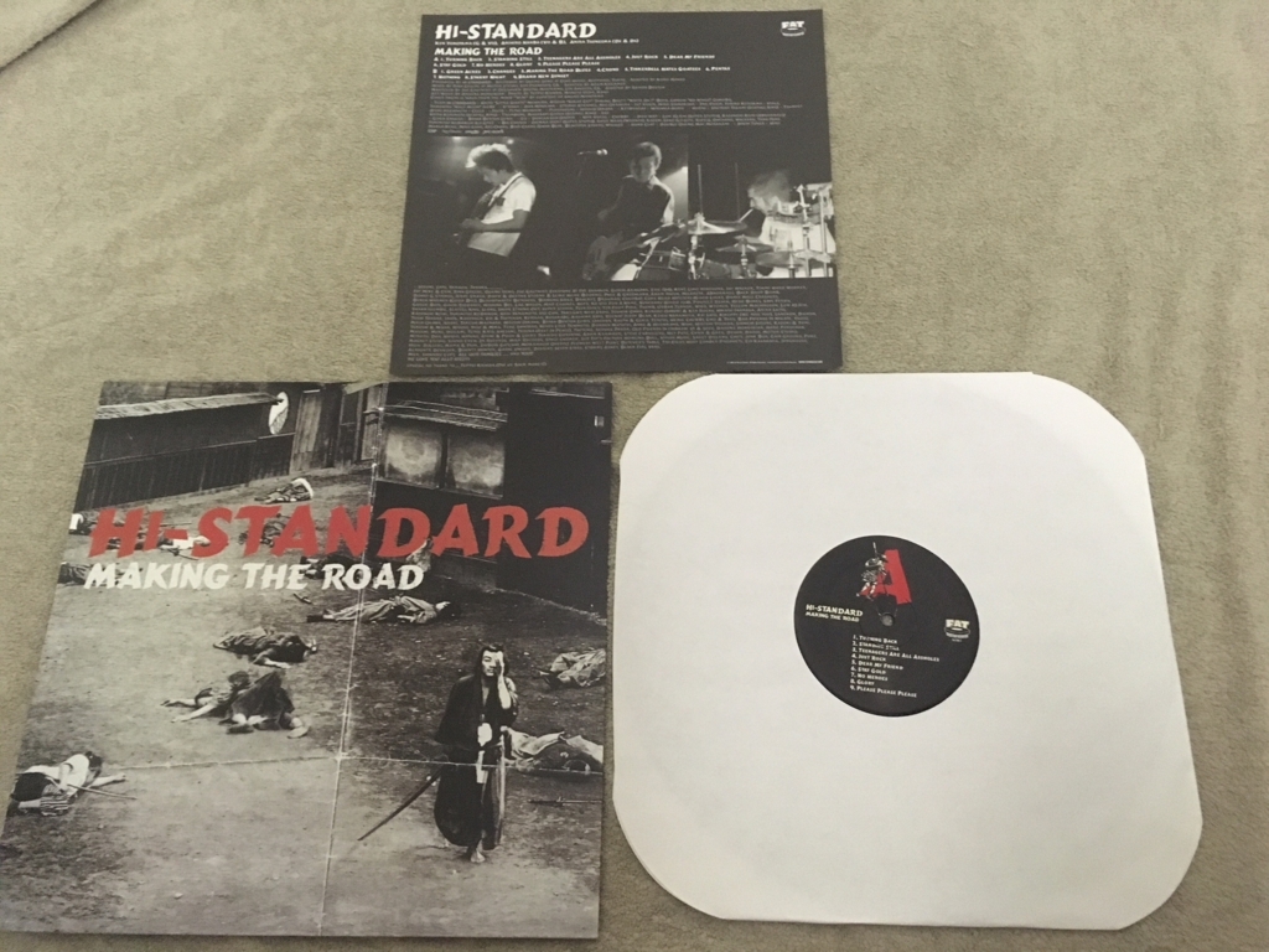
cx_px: 634
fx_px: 1063
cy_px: 476
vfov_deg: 48.2
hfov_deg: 61.7
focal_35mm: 29
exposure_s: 1/15
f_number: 2.2
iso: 320
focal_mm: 4.15
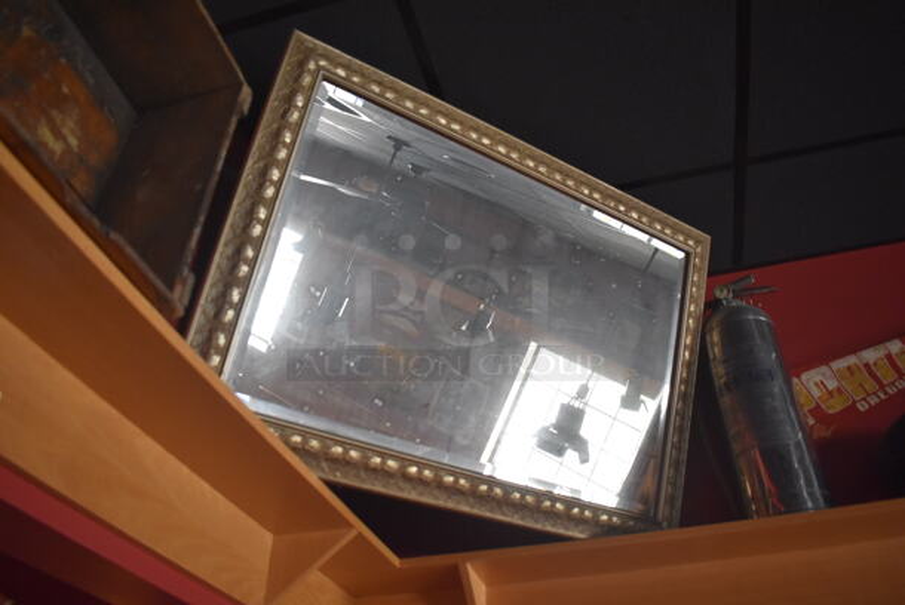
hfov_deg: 67.3
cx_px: 452
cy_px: 302
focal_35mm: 27
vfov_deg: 48.0
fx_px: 679
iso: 1800
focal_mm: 18
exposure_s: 1/125
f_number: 3.5
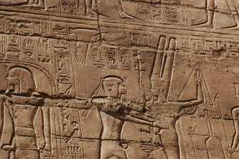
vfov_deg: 11.0
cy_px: 117
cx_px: 168
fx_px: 820
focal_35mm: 124
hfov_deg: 16.5
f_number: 10
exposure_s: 1/400
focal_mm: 55
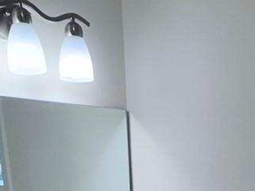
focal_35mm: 69
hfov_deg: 27.8
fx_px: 508
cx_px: 190
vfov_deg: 16.6
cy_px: 372
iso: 50
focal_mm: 2.22
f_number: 2.2
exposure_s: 1/120
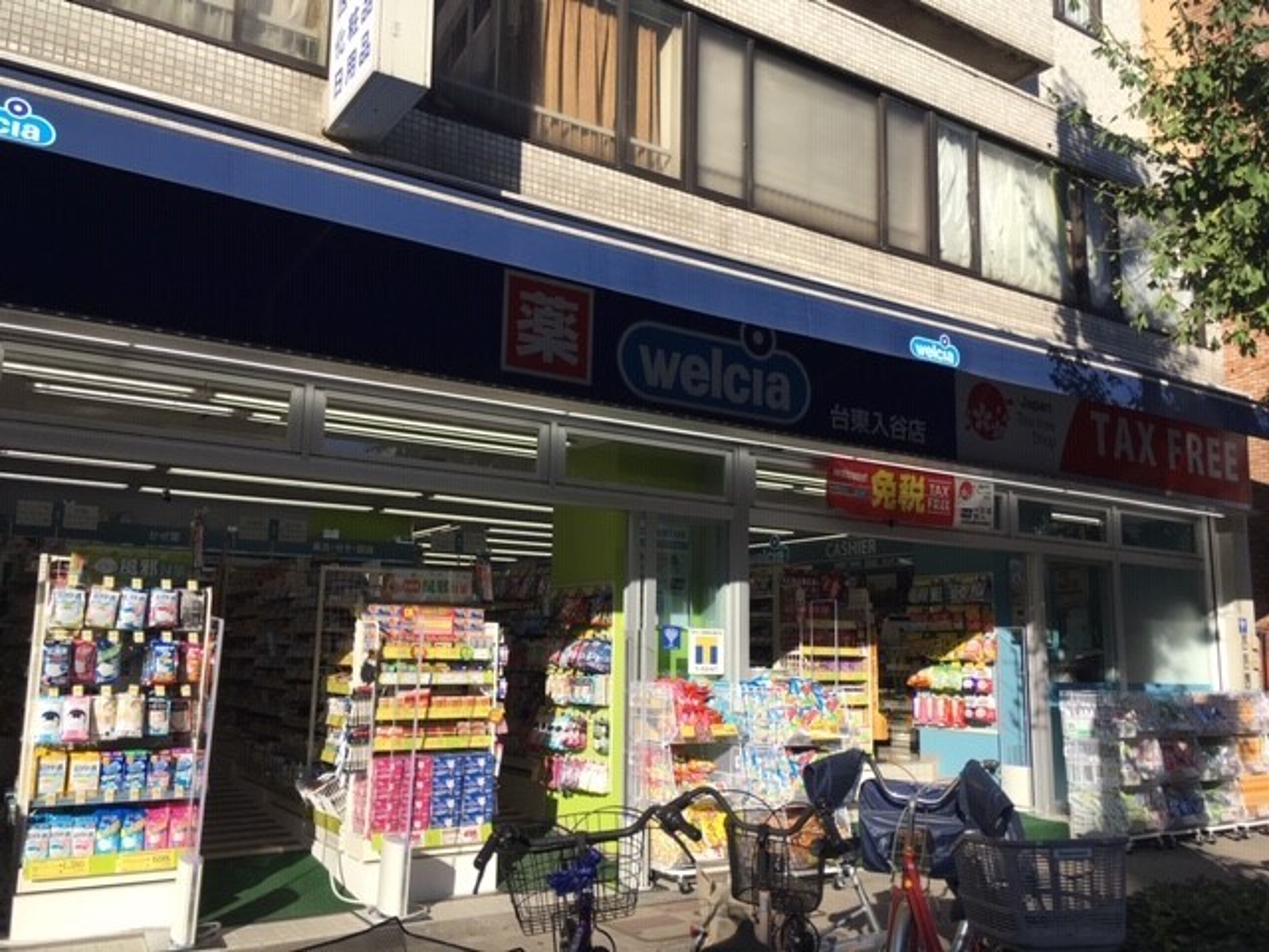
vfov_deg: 48.2
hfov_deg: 61.7
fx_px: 1063
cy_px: 476
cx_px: 634
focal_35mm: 29
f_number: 2.2
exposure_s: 1/1425
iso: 25
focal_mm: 4.15
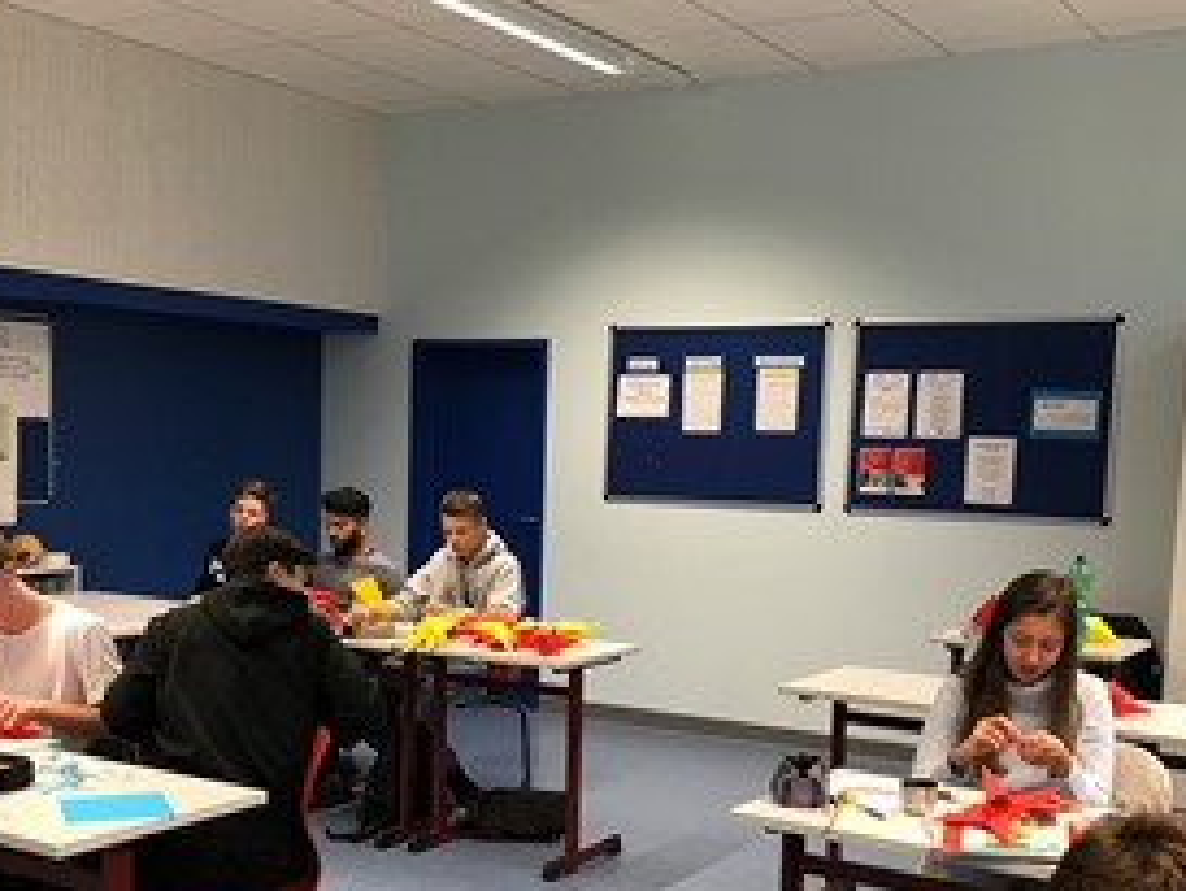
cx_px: 495
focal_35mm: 46
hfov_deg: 41.1
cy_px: 613
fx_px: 1577
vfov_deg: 31.2
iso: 40
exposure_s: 1/17
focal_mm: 4
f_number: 1.8
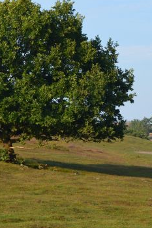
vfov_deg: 13.0
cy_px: 136
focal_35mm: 158
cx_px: 129
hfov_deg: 8.7
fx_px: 1002
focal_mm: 36
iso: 400
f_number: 10
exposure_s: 1/320
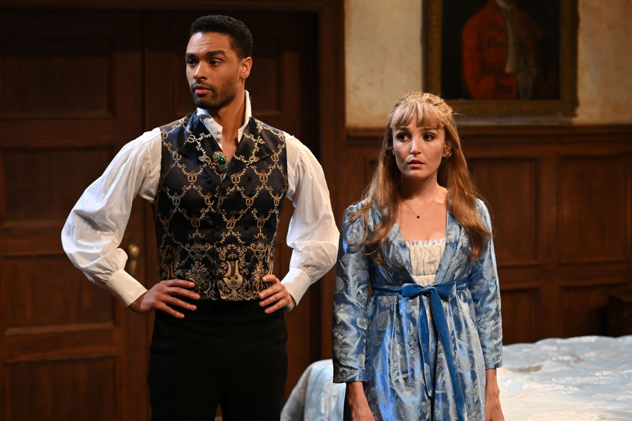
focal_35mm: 85
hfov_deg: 23.9
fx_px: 1492
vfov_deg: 16.1
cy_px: 210
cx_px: 316
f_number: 3.2
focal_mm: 85
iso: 4000
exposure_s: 1/250
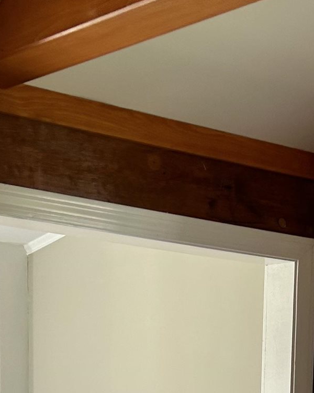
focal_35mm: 104
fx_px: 1208
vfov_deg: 16.8
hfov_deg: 14.6
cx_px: 306
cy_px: 586
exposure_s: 1/121
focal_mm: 5.7
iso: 50
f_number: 1.5
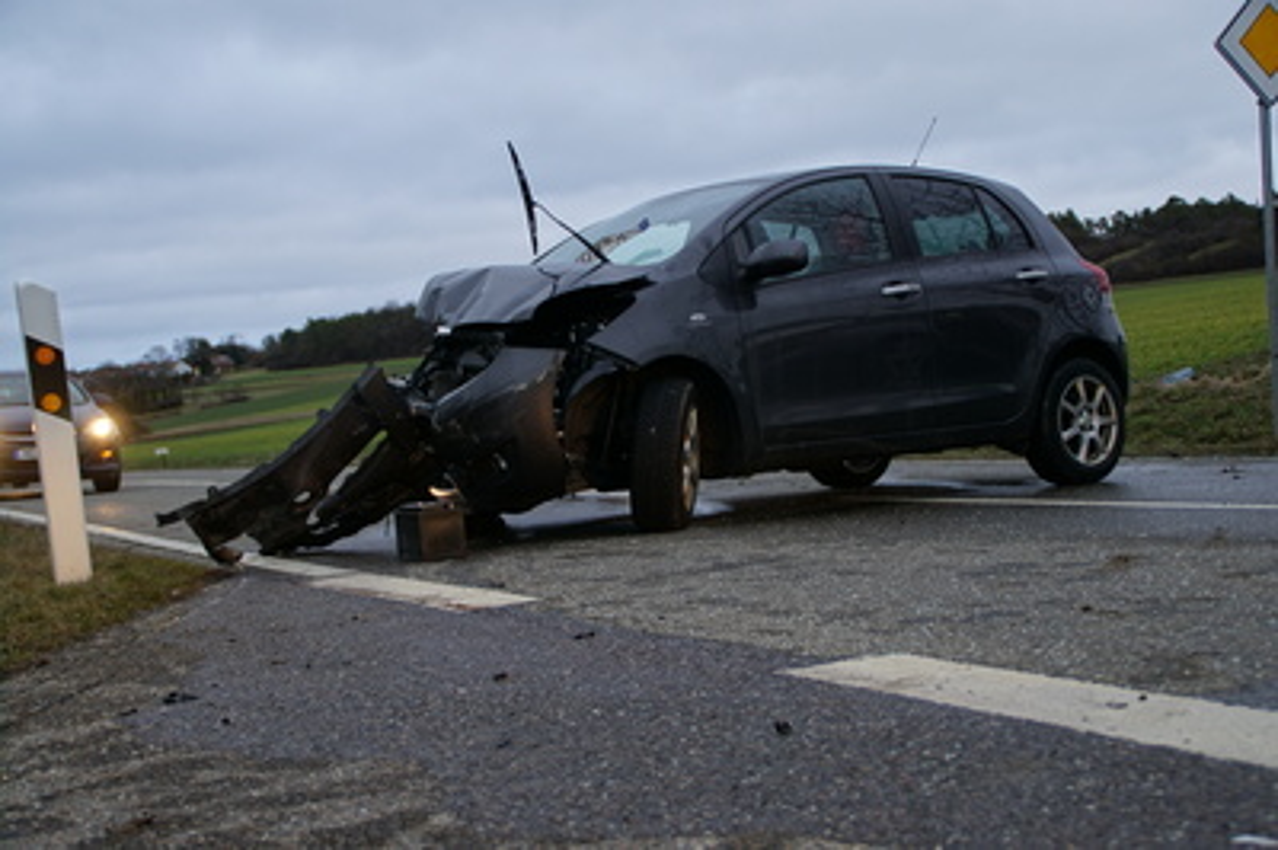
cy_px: 425
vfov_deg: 29.8
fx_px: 1596
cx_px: 639
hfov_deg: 43.6
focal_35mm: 45
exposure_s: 1/60
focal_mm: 30
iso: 320
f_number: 4
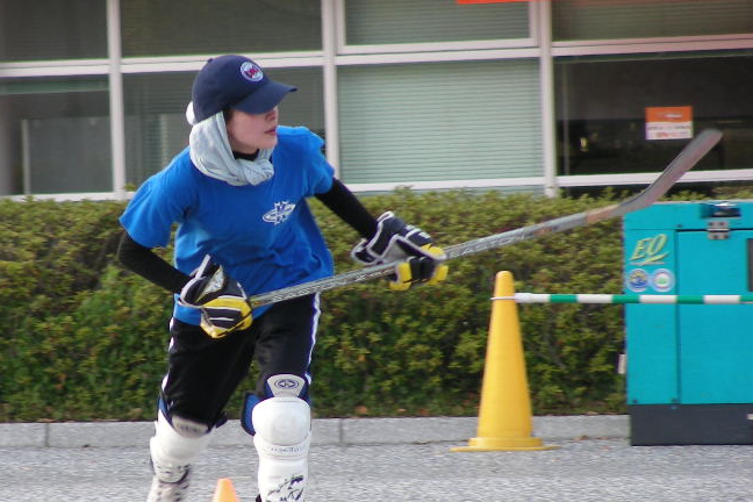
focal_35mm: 625
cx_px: 199
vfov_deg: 2.2
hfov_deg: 3.3
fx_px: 13072
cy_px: 325
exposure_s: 1/73.7
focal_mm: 63.3
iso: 50
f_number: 3.5
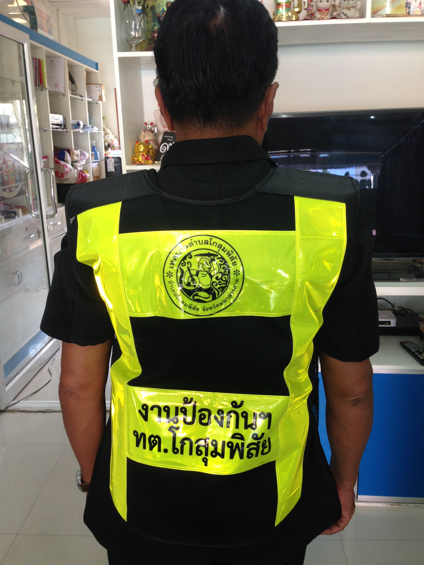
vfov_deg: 55.4
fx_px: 539
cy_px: 282
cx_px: 212
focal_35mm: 33
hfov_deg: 42.9
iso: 64
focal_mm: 4.12
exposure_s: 1/20
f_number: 2.4
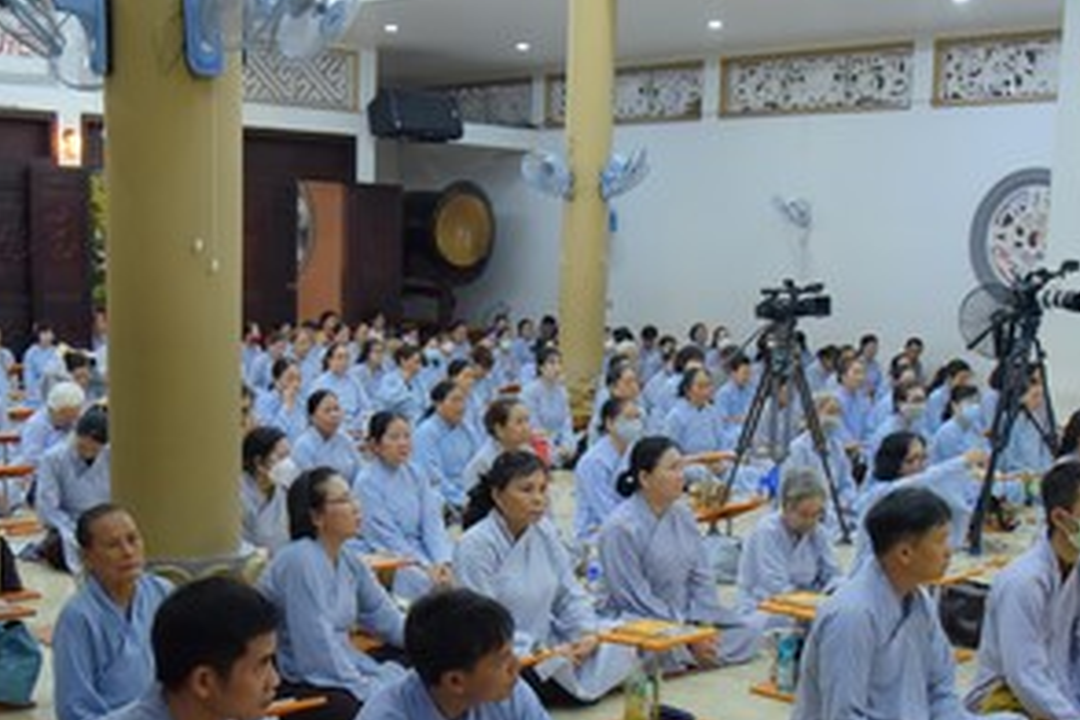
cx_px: 481
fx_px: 1590
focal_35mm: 53
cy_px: 615
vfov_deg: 24.9
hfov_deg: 37.5
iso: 1250
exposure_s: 1/60
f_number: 5
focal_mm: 24
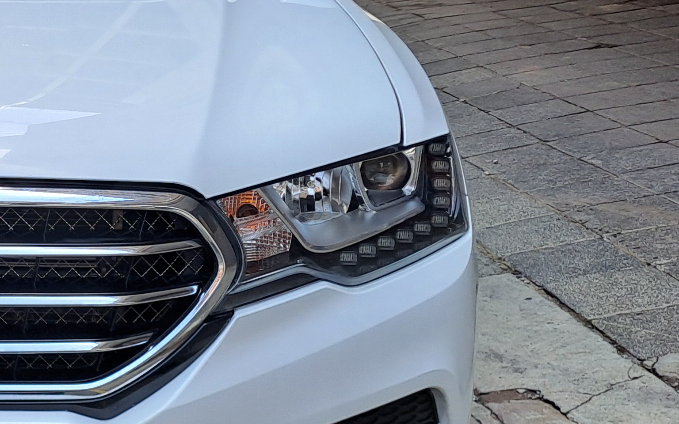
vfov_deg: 18.9
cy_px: 204
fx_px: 1277
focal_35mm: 69
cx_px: -94
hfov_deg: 27.0
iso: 32
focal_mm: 4.65
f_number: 1.8
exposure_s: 1/791
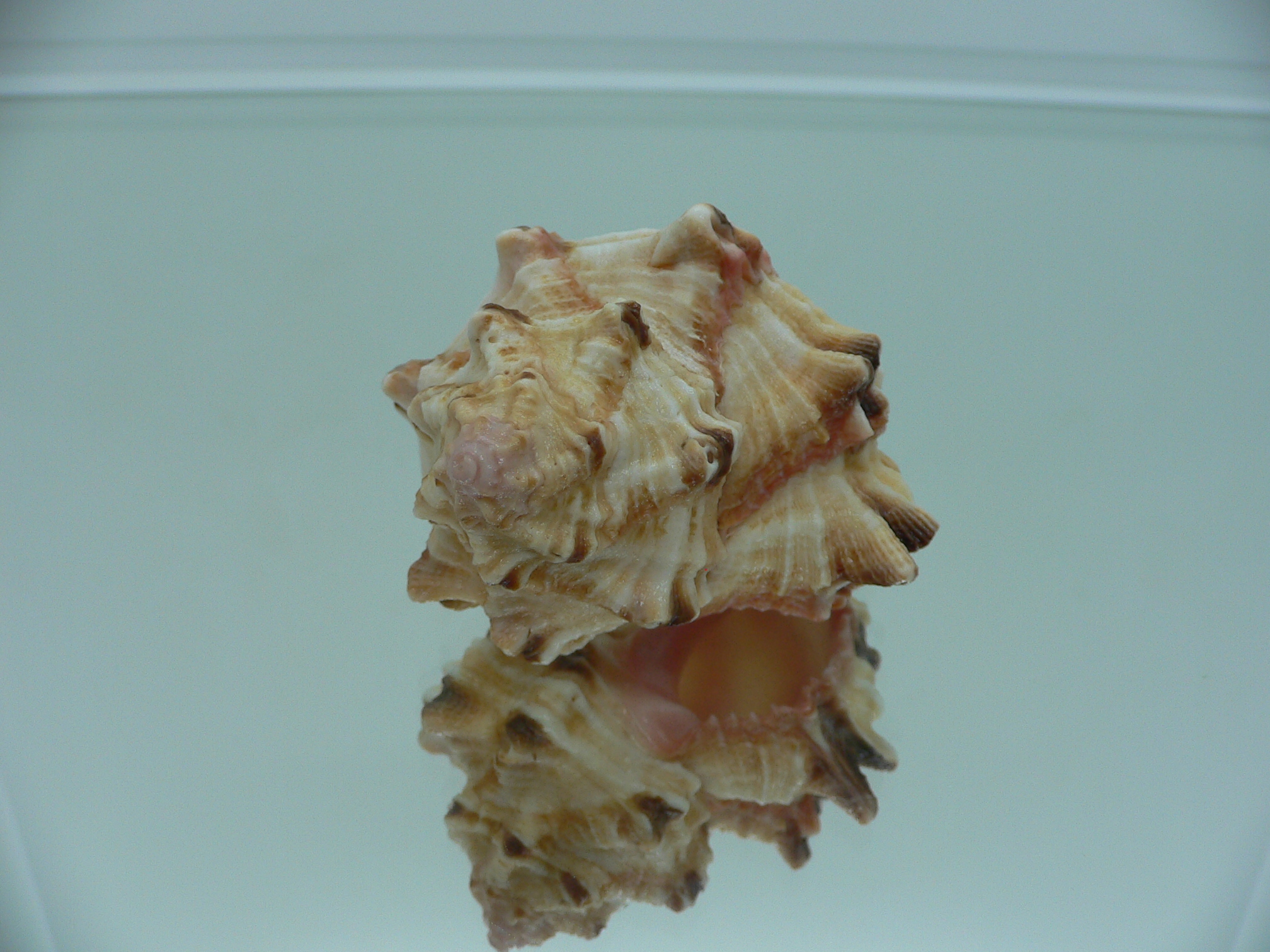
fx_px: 1284
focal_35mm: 35
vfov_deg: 40.7
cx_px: 635
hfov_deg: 52.6
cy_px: 476
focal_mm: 4.6
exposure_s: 1/60
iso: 80
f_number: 2.8
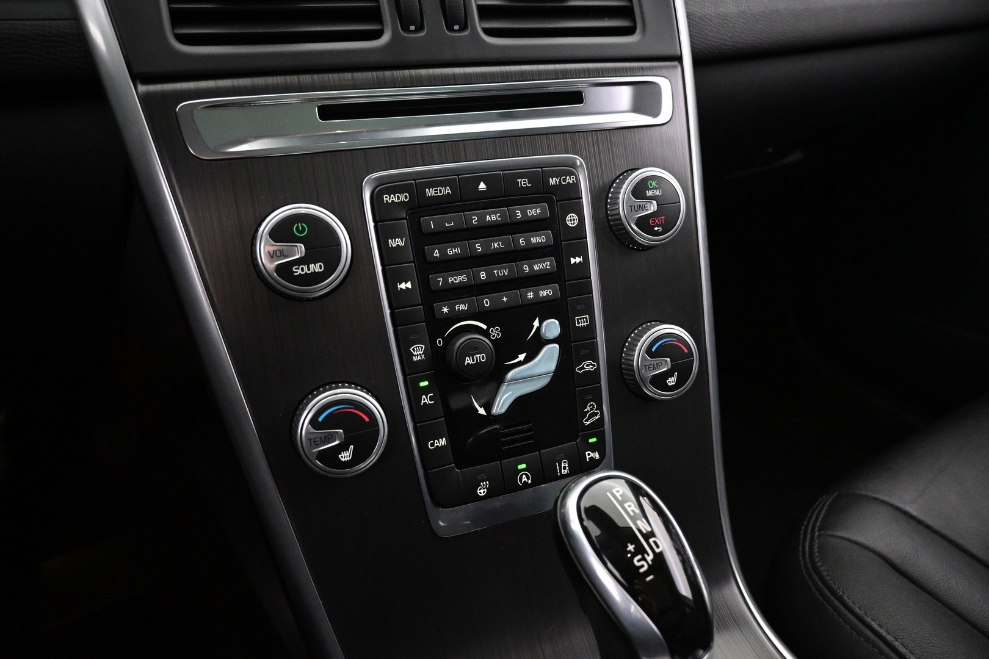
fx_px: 659
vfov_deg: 53.1
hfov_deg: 73.7
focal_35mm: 24
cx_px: 494
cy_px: 330
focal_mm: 16
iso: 4000
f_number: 3.5
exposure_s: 1/50
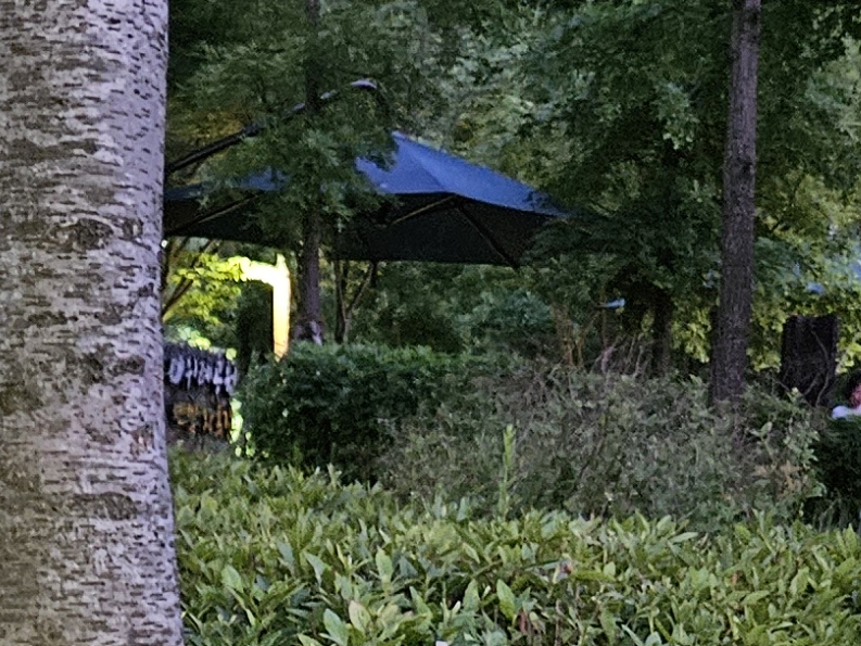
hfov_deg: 16.9
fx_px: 2886
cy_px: 1350
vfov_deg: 11.4
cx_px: 303
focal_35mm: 116
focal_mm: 5.4
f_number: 1.8
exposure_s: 1/24
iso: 1000
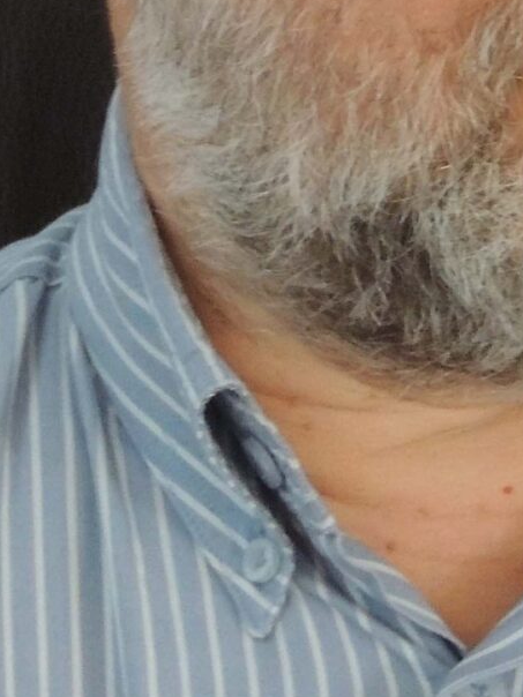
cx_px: 496
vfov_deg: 3.9
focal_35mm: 509
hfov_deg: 2.9
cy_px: 29
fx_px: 10254
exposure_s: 1/13
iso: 800
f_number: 4.2
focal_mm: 21.4
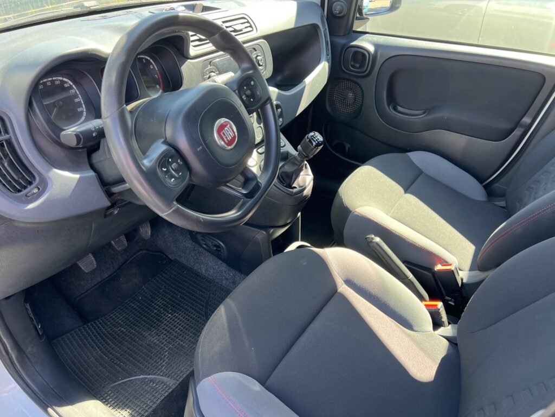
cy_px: 208
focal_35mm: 26
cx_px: 278
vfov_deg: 53.1
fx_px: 417
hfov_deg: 67.3
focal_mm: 5.7
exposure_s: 1/146
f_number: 1.5
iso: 64
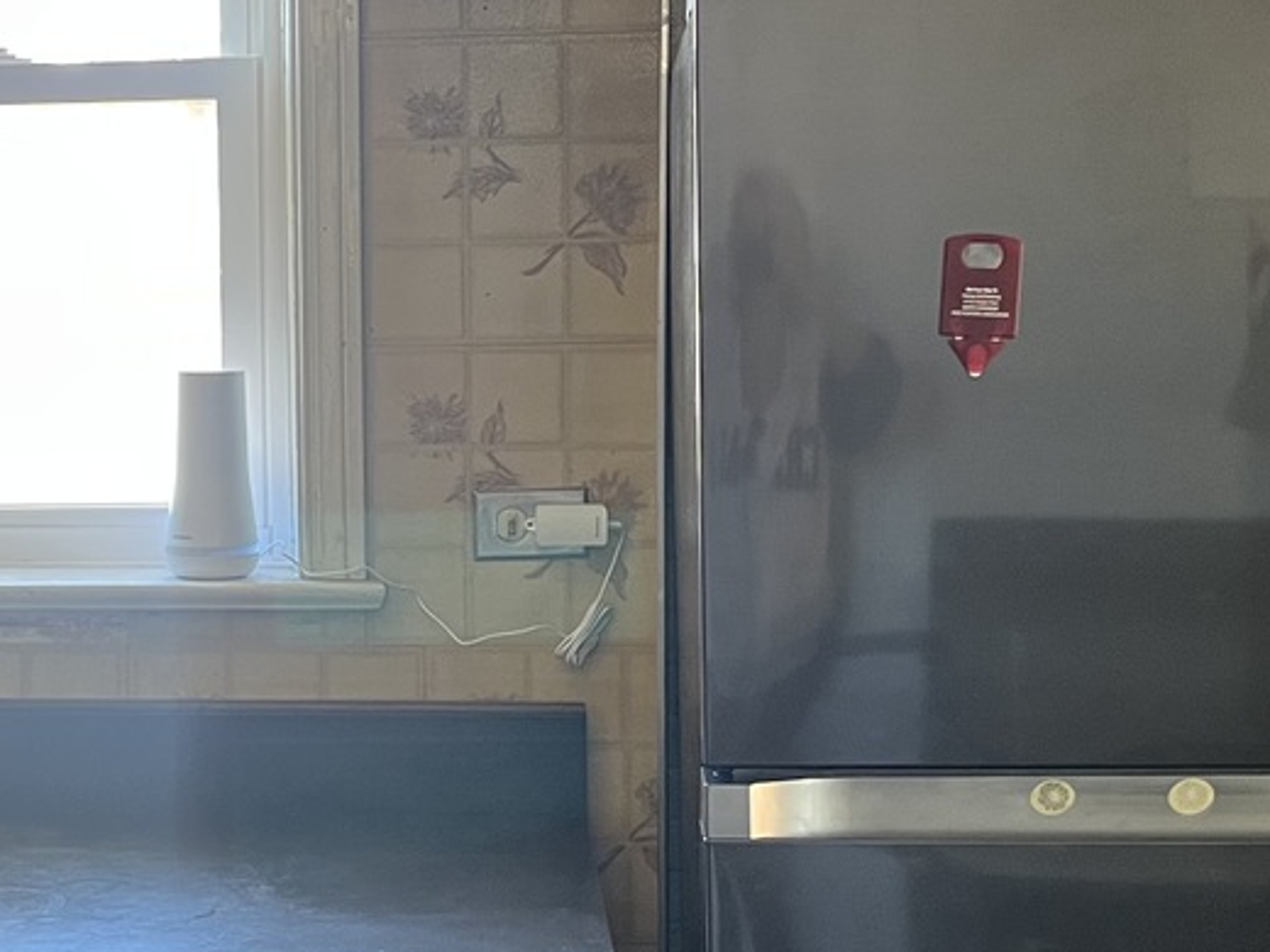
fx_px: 2642
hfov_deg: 26.5
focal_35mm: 72
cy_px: 491
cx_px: 227
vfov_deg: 20.4
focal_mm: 5.1
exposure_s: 1/60
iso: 125
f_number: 1.6
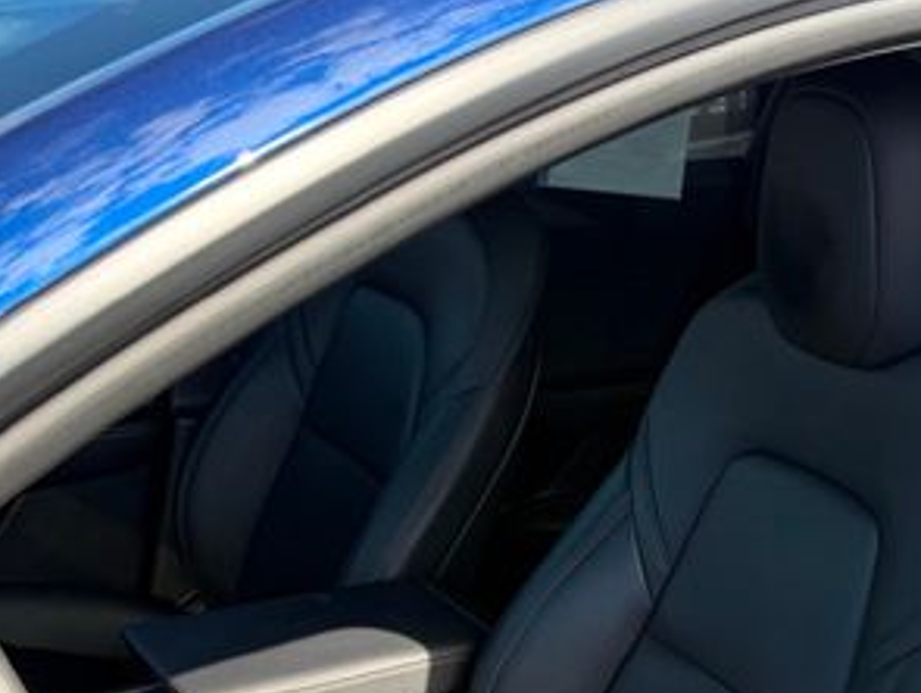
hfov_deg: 36.2
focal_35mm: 52
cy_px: 690
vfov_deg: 26.6
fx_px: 1385
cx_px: 649
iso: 100
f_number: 1.78
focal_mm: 6.76
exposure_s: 1/715
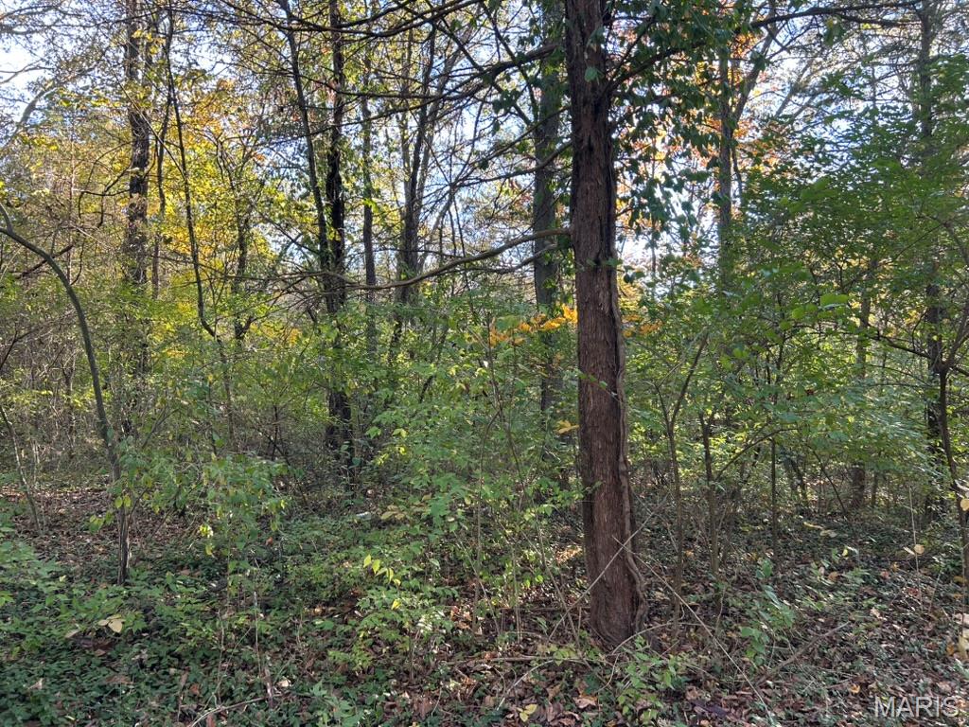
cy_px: 364
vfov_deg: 53.1
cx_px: 484
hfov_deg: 67.3
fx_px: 728
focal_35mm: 26
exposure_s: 1/121
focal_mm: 5.7
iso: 64
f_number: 1.5
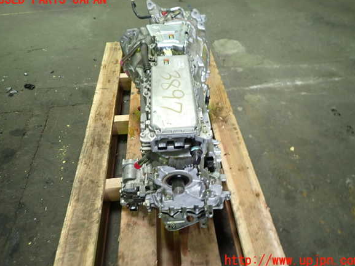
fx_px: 267
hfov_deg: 67.3
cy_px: 130
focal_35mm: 26
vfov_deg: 53.1
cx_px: 179
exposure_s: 1/30
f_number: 2
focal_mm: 4.5
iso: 250
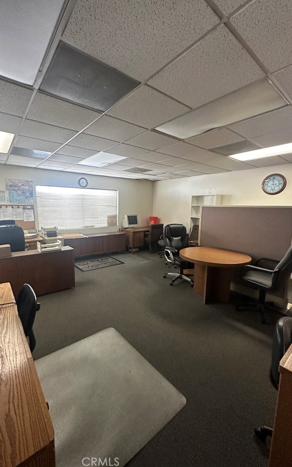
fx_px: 191
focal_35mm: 15
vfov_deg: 101.5
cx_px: 137
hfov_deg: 74.7
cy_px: 232
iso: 400
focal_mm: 2.22
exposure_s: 1/60
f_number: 2.2
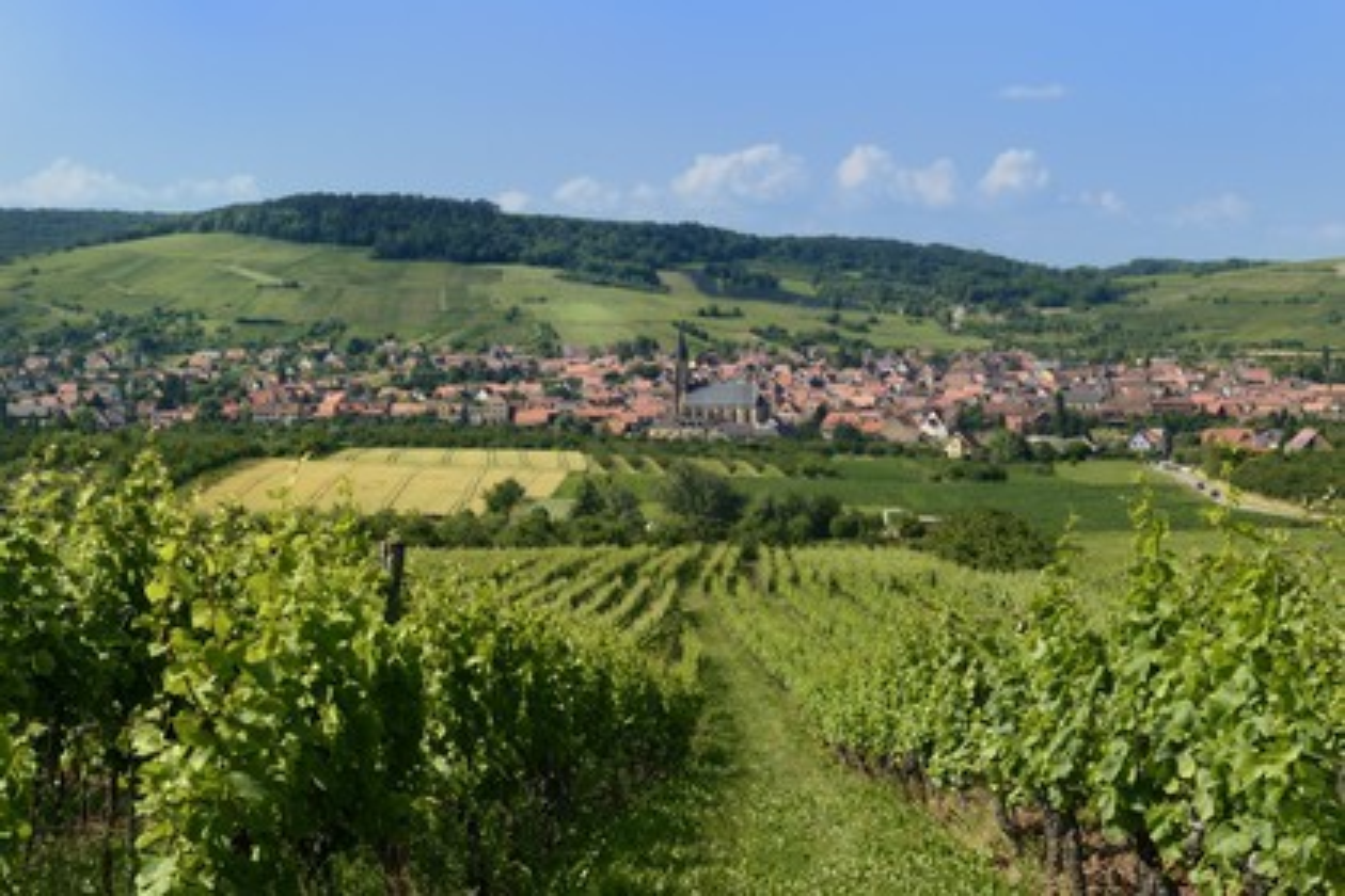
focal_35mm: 58
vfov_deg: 23.4
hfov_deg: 34.5
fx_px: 2167
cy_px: 448
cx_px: 672
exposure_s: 1/200
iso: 200
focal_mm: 58
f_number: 11
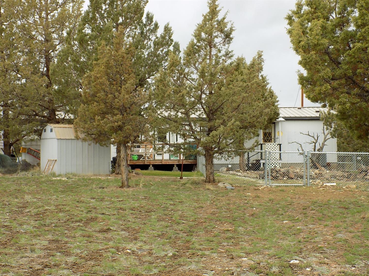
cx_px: 184
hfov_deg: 36.8
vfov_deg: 28.0
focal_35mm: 52
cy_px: 138
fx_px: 554
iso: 80
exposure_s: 1/200
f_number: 3.9
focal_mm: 9.3
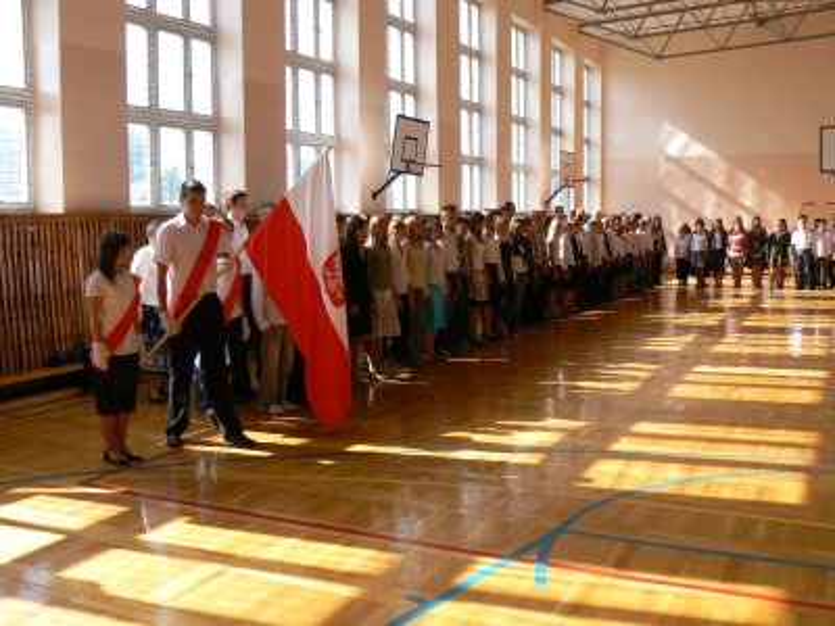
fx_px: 868
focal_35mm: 36
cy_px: 313
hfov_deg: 51.4
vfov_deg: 39.7
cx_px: 418
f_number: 5
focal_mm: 6
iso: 80
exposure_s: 1/100
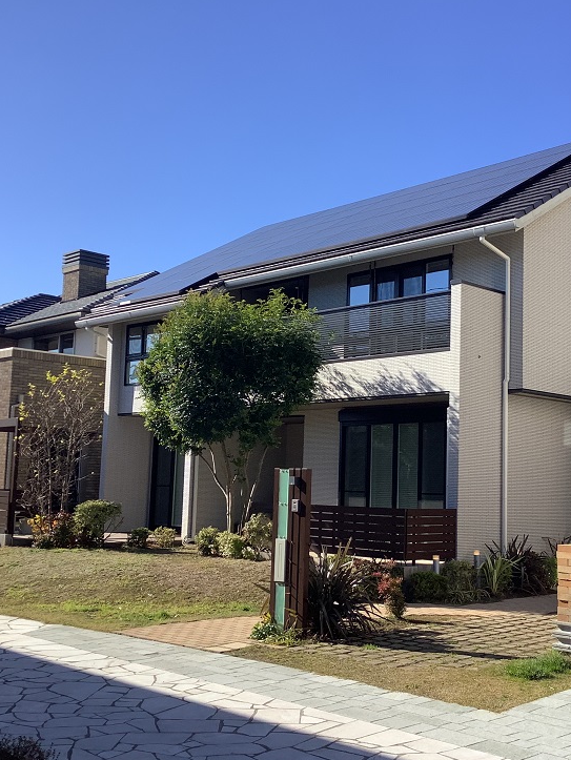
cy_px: 381
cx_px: 378
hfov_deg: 34.1
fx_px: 923
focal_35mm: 42
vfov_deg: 44.8
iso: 25
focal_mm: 3.3
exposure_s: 1/1006
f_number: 2.4
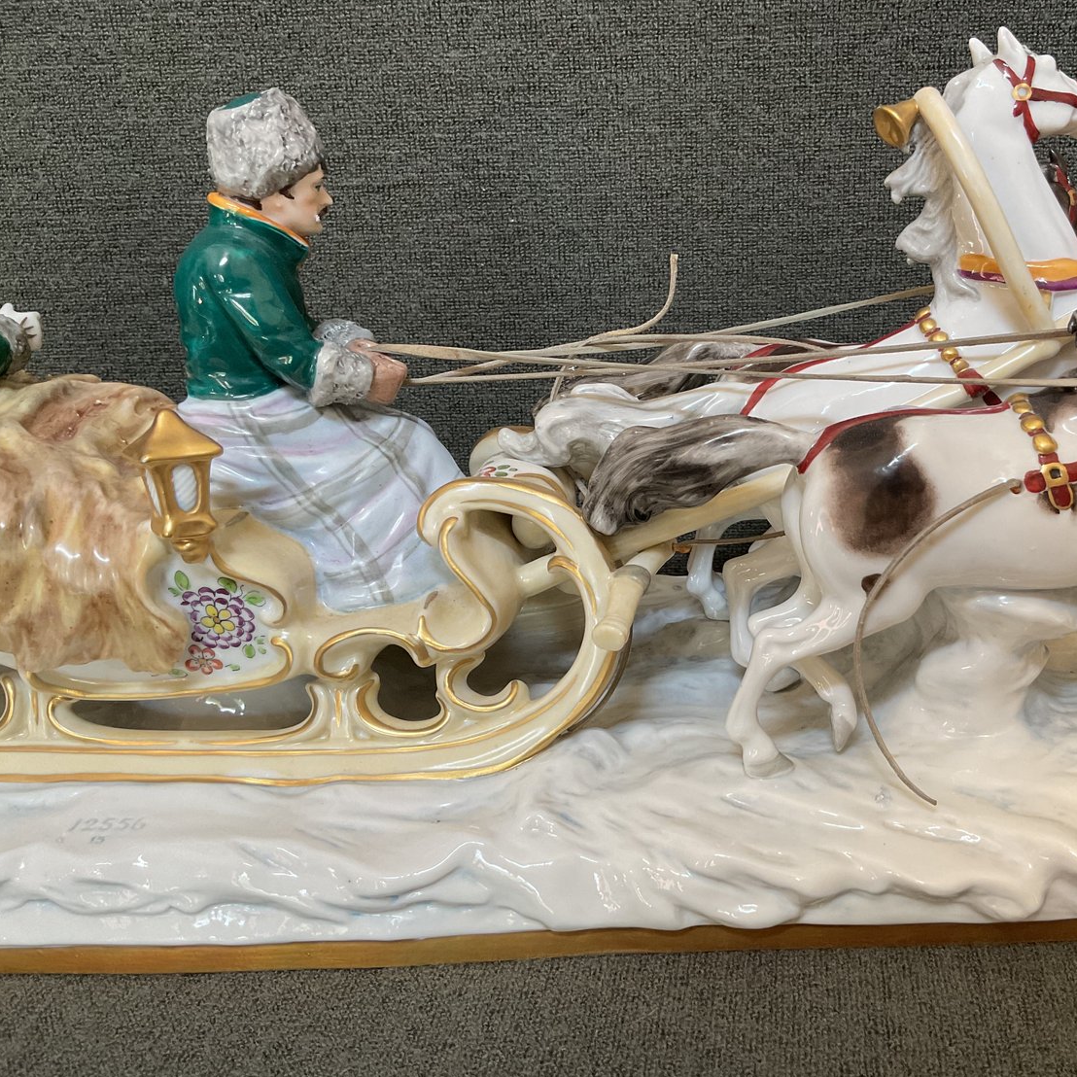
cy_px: 545
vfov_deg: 47.2
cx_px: 732
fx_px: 1232
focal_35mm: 35
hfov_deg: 46.4
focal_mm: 3
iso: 80
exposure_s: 1/60
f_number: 1.8
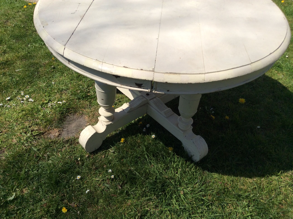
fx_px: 270
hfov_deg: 56.9
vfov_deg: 44.1
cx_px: 146
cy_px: 110
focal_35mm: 32
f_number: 2.4
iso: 32
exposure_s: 1/1908
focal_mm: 3.3
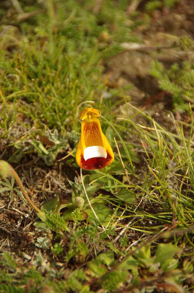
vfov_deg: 5.5
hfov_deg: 3.7
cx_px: 97
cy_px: 146
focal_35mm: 375
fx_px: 3037
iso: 100
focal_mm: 250
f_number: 6.3
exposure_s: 1/250
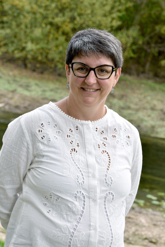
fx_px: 721
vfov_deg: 19.4
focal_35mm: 105
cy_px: 124
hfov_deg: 13.1
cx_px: 82
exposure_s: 1/125
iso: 400
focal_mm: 105
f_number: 11
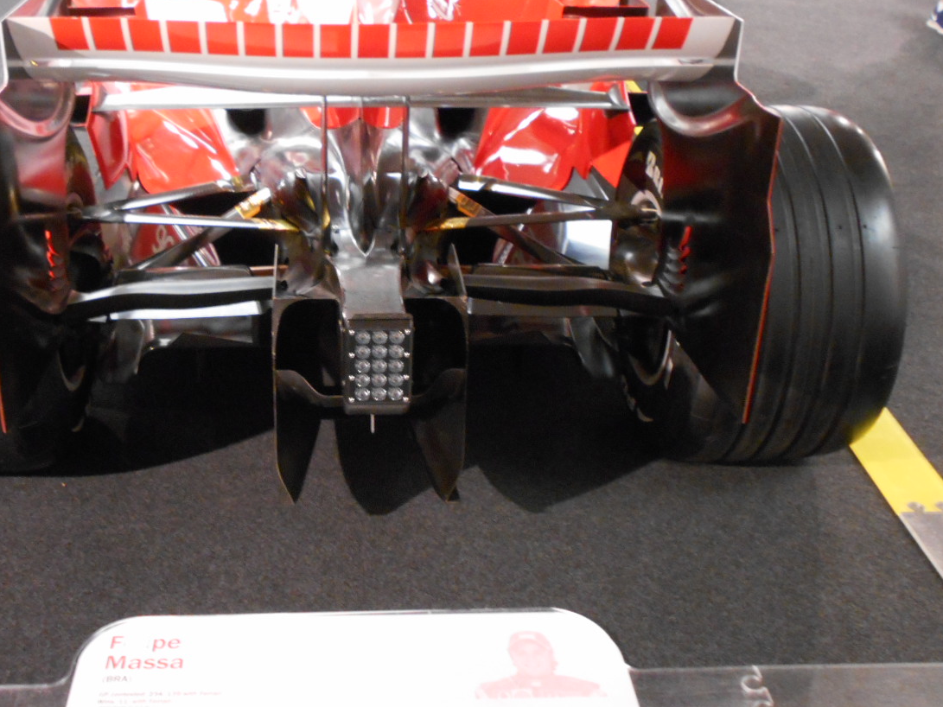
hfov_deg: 42.6
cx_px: 358
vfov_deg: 32.9
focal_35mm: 44
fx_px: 1199
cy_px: 336
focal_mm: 5.1
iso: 400
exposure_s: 1/10
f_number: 3.4
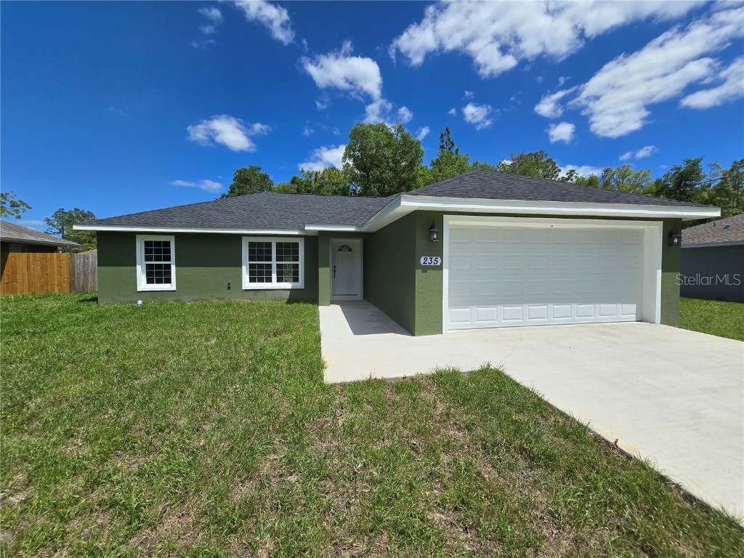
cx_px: 372
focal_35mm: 13
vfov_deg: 89.9
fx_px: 279
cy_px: 279
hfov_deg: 106.2
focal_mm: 2.2
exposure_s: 1/4032
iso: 50
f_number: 2.2
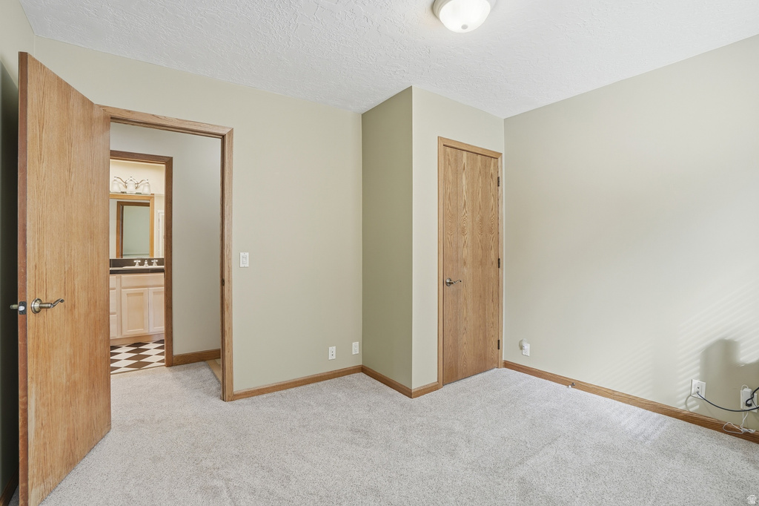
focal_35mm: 16
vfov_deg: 73.7
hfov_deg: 96.8
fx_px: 337
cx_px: 380
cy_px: 253
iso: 250
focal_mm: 16
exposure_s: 1/100
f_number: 9
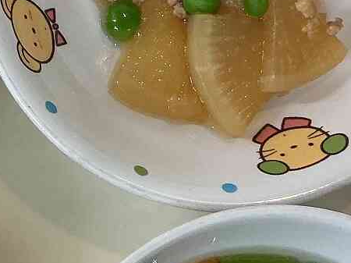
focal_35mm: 130
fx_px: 1317
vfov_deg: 11.4
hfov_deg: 14.8
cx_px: -42
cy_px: 165
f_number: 1.8
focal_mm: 3
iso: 50
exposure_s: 1/50
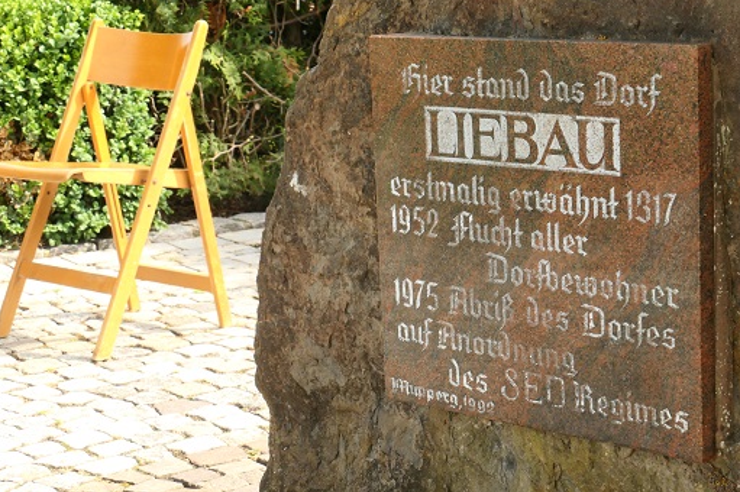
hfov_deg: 23.1
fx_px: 1808
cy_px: 247
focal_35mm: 88
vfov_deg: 15.5
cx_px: 362
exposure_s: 1/250
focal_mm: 30
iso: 800
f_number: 8
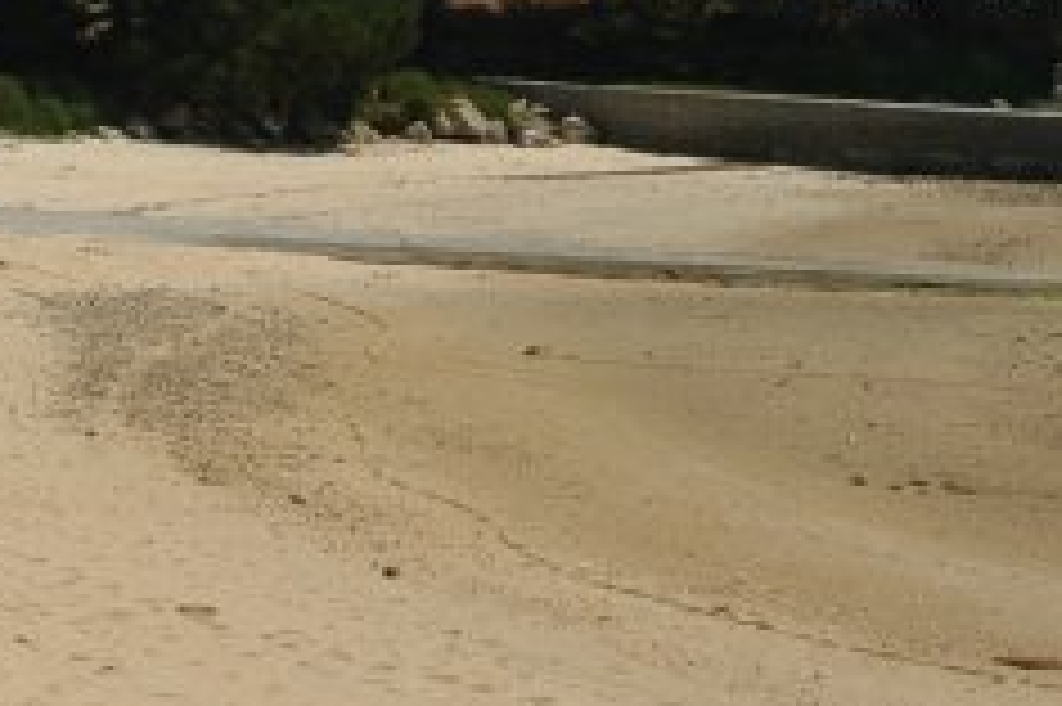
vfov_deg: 7.7
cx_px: 508
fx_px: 5238
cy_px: -9
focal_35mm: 178
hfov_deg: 11.6
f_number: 7.1
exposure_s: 1/250
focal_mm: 35
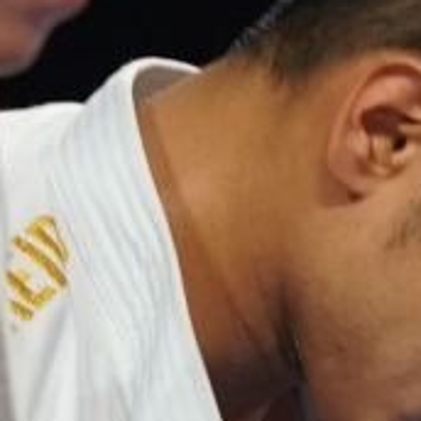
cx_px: 142
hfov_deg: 0.5
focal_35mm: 3558
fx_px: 48957
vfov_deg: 0.5
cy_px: 536
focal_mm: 400
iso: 1000
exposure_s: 1/500
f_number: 2.8
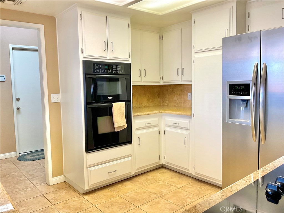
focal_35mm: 29
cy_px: 106
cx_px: 142
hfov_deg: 61.7
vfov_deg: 48.2
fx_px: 238
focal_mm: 3
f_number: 1.8
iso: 64
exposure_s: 1/120
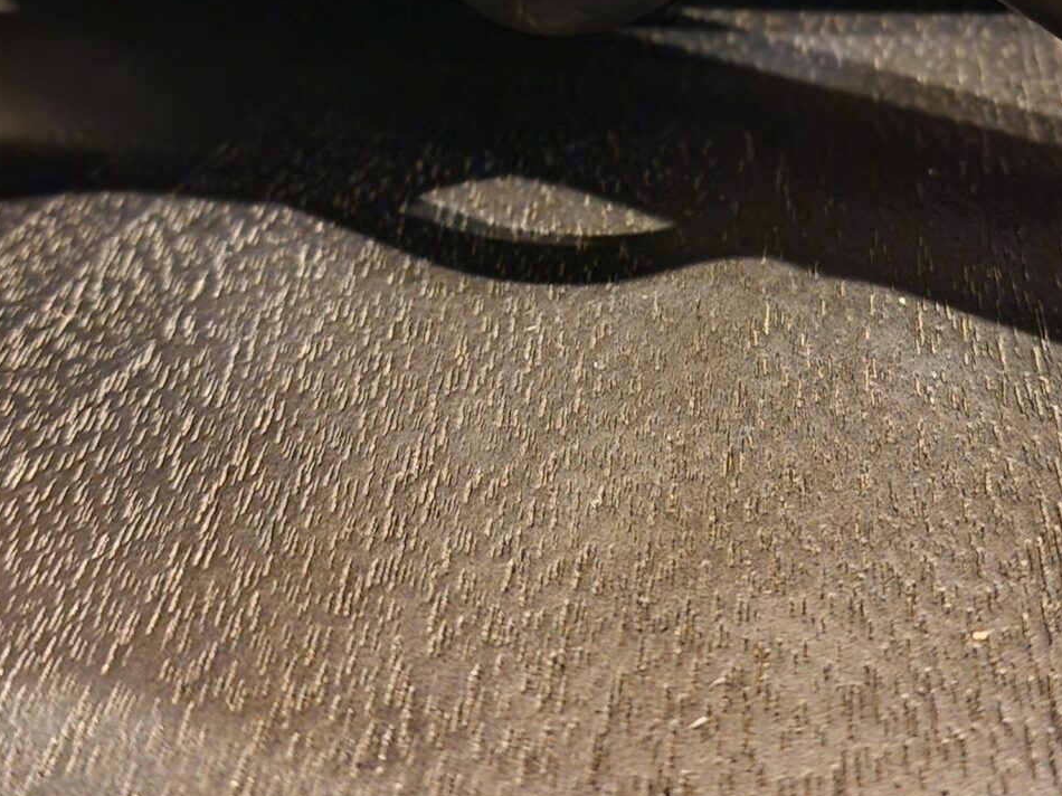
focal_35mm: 62
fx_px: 1902
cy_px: 130
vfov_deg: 23.2
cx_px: 655
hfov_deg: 31.1
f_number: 1.8
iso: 1250
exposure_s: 1/20
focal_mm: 6.4
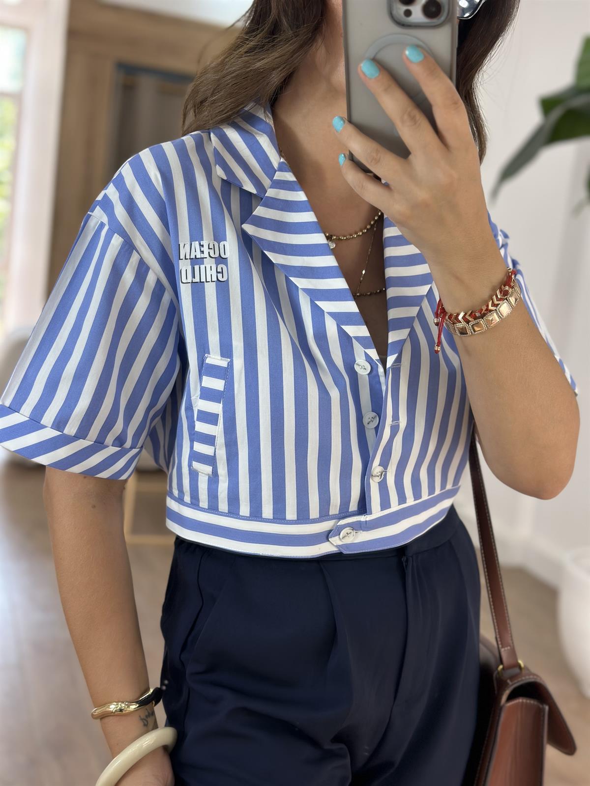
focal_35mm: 48
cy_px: 393
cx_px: 295
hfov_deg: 30.3
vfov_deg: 39.7
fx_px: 1091
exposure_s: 1/236
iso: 80
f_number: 1.78
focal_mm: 6.86
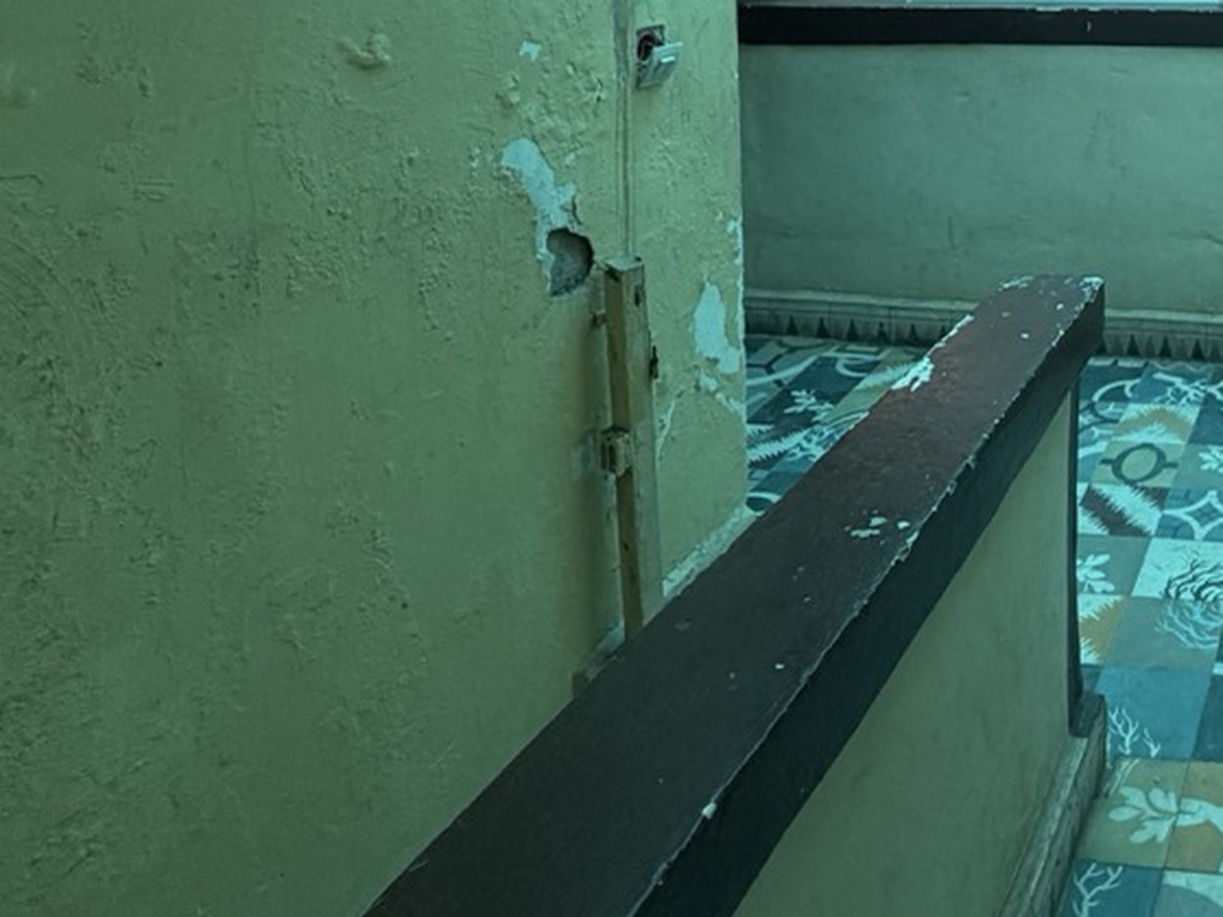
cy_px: -105
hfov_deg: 45.0
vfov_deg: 36.8
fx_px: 1131
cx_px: 1304
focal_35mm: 32
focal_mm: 2.22
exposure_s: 1/100
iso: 160
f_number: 2.2
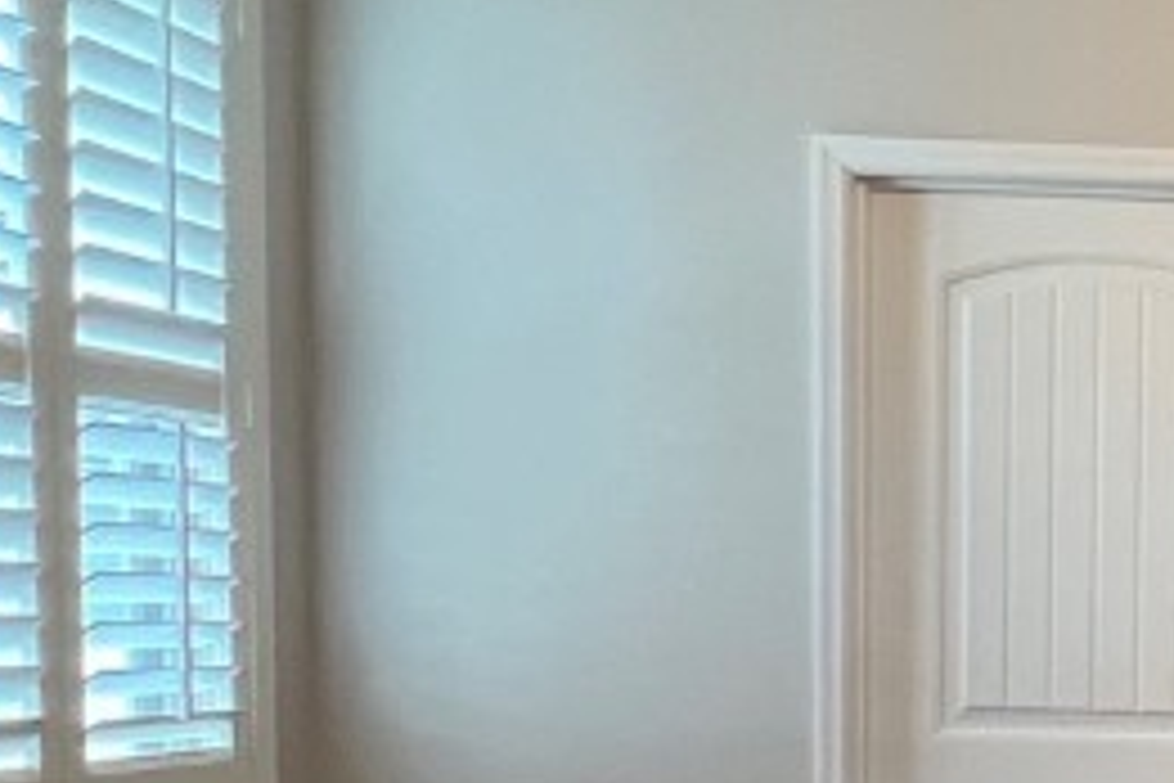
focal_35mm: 53
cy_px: 770
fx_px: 1728
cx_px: 1588
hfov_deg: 29.1
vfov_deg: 24.4
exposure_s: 1/60
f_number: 1.8
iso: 320
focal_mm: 1.57
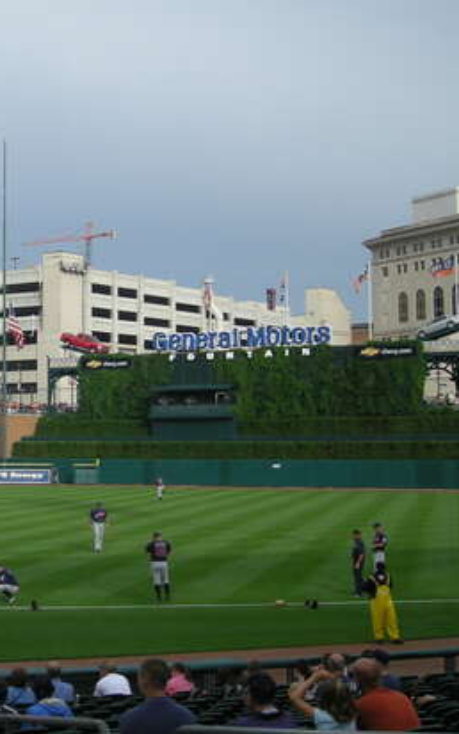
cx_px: -9
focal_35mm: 69
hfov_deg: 18.3
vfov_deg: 29.7
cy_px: 270
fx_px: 1382
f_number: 5.7
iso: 50
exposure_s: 1/160
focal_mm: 5.7
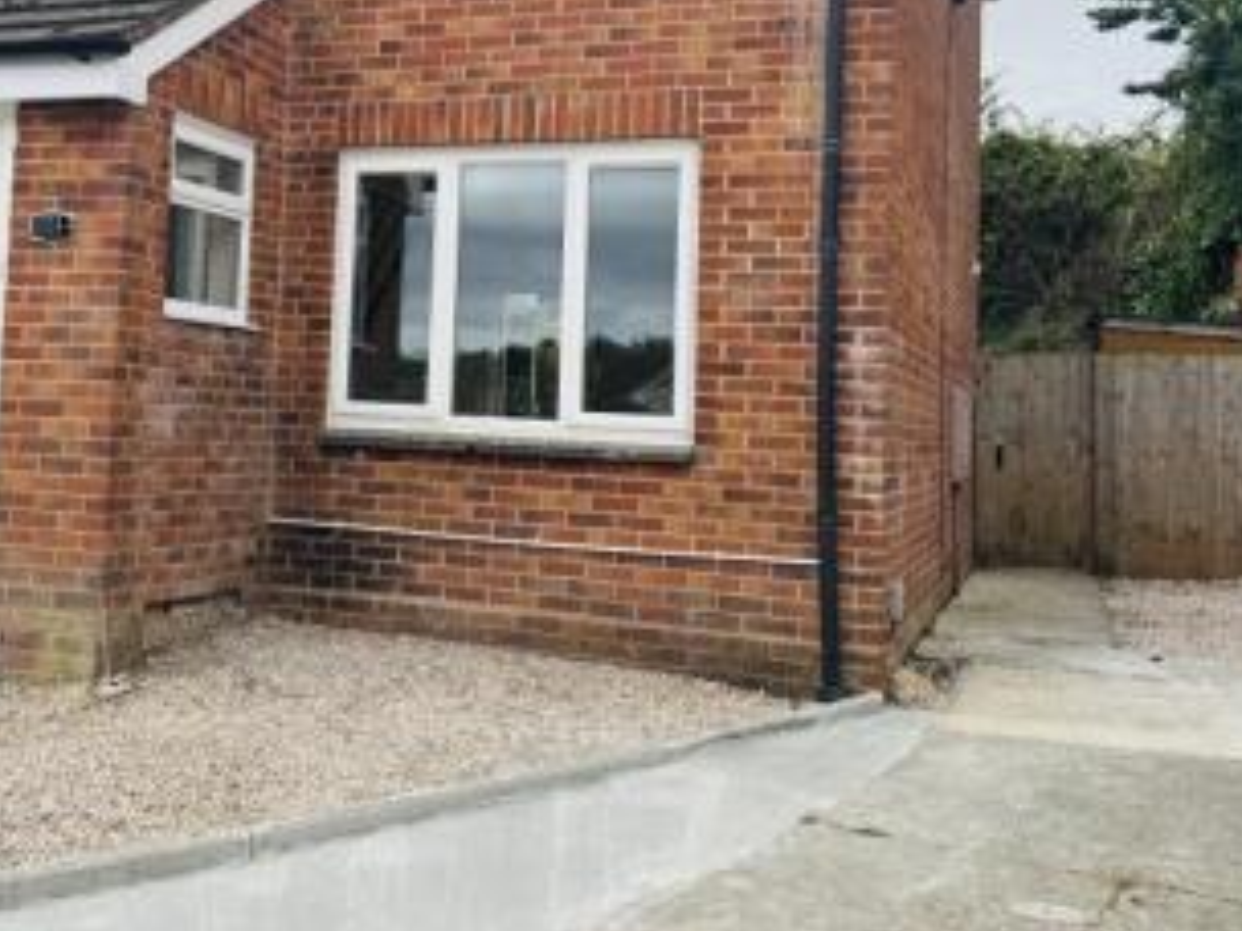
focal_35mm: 46
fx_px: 1650
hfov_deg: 40.2
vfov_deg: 31.1
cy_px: 259
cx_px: 329
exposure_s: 1/2506
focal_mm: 6.76
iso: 80
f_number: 1.78
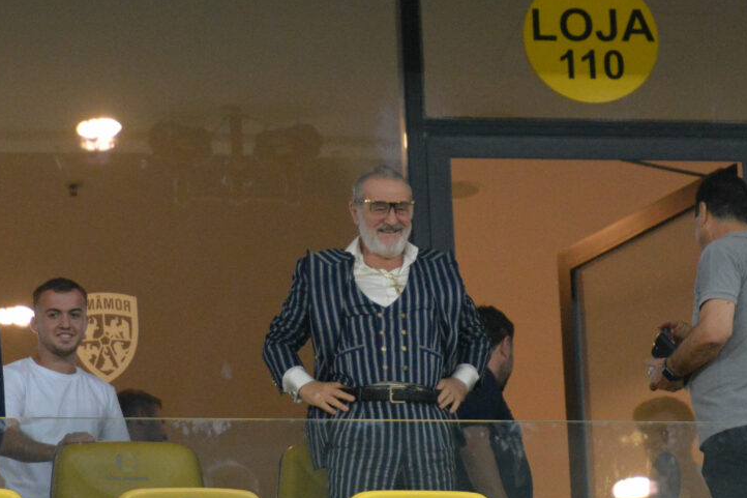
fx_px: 12073
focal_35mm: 582
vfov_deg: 2.4
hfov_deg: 3.5
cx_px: 365
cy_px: 248
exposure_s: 1/640
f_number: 2.8
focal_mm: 200
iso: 3200
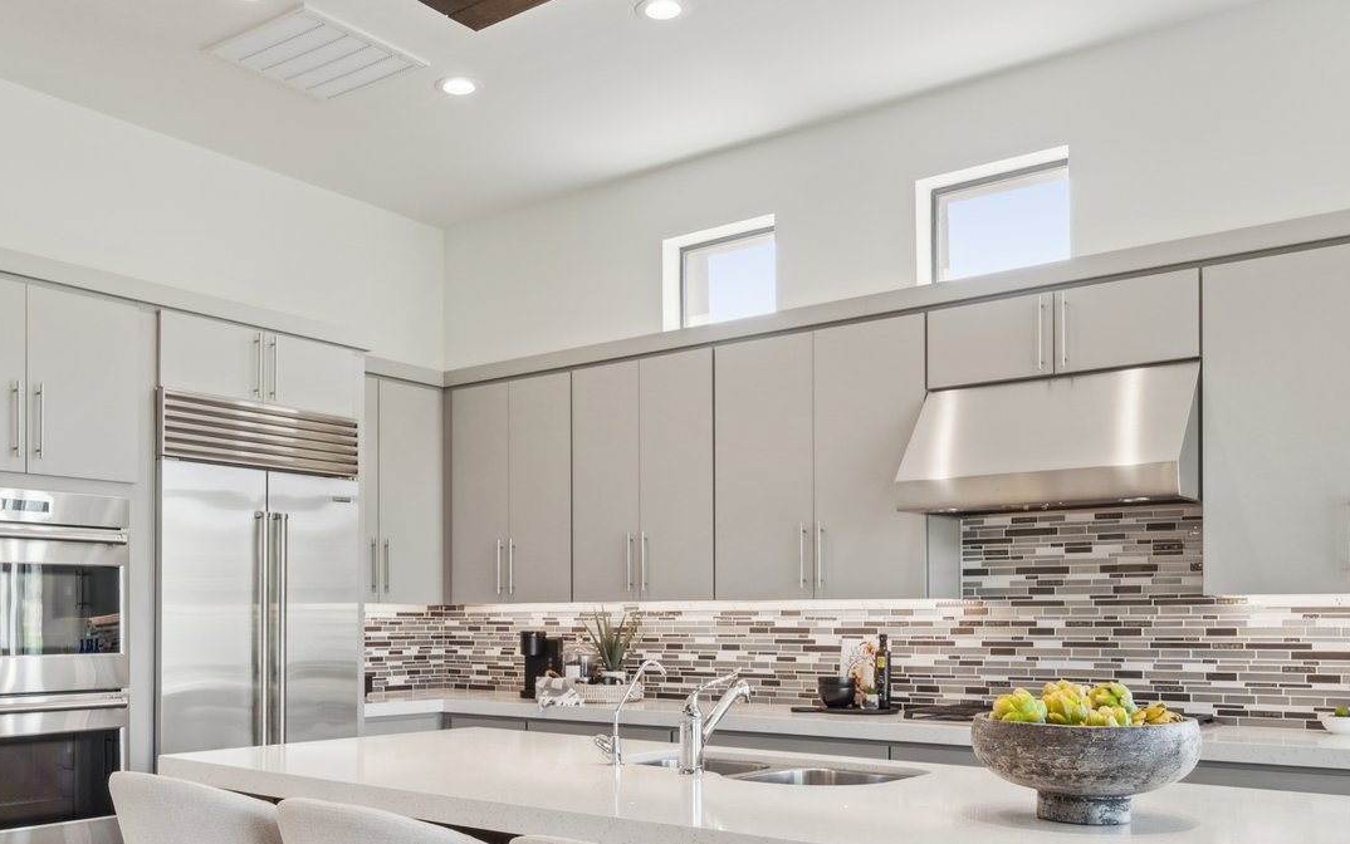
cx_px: 567
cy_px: 613
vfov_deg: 36.6
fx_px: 1250
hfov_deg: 56.5
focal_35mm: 34
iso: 320
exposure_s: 1/40
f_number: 8
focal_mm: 17.5
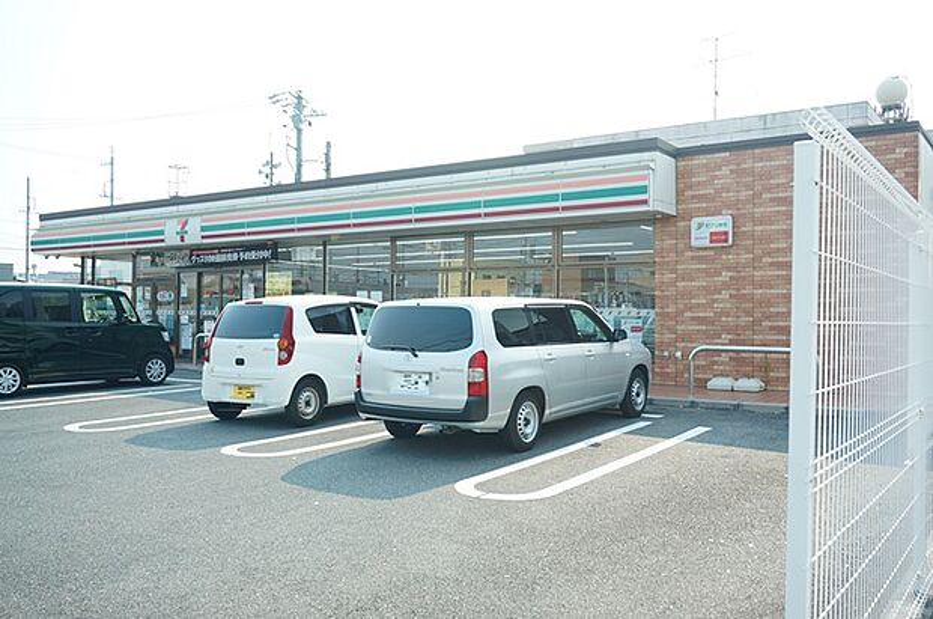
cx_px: 466
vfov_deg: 39.8
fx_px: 854
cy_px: 310
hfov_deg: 57.3
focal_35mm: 33
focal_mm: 22
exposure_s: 1/80
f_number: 5.6
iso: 100
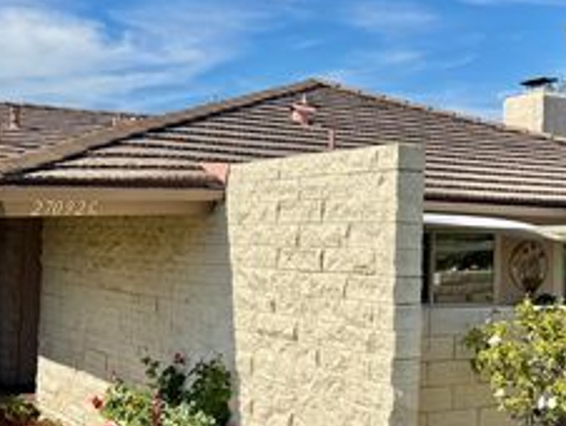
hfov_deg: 35.5
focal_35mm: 53
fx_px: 868
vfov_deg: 27.1
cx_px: 411
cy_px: 340
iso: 80
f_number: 1.78
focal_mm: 6.76
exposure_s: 1/4950
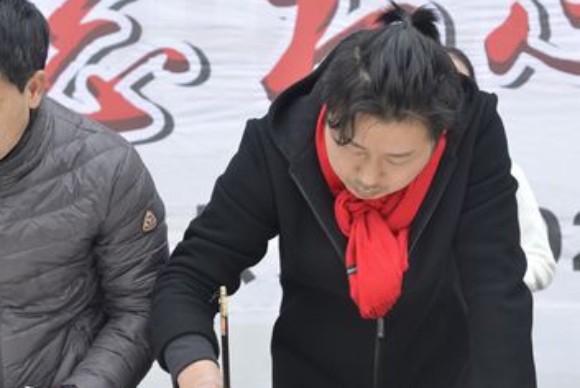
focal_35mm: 68
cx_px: 360
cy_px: 238
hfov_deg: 29.5
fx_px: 1096
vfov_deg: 20.0
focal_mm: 48
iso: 640
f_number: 5.6
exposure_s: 1/250
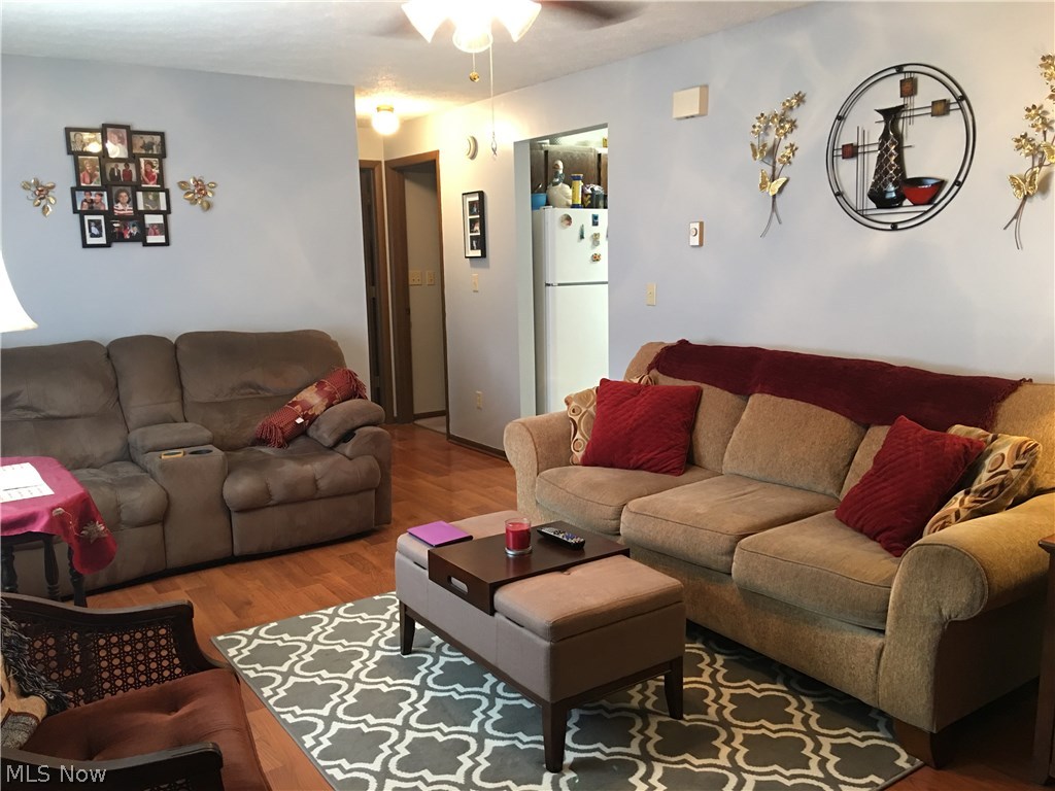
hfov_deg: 61.7
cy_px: 396
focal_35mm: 29
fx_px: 884
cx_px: 528
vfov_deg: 48.2
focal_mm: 4.15
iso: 80
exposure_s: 1/10
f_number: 2.2
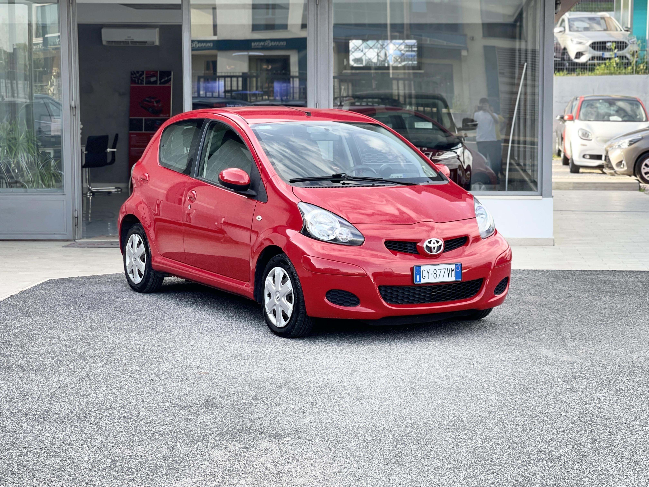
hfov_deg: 30.3
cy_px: 244
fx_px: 1200
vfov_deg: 22.9
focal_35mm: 64
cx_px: 324
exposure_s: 1/121
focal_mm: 7.5
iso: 20
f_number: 2.2
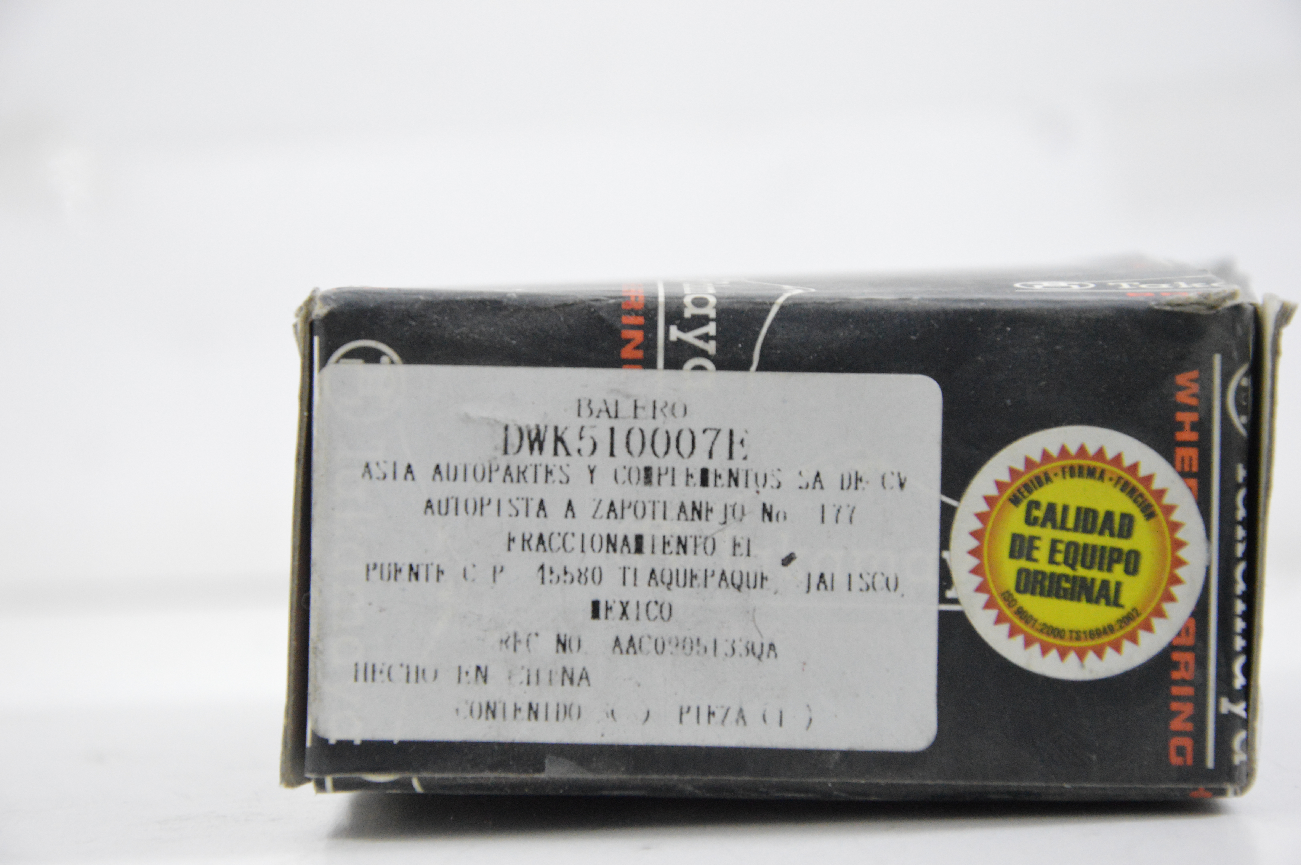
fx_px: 5687
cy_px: 432
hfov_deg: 13.1
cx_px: 650
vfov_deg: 8.7
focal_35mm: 158
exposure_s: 1/100
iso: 3200
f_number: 7.1
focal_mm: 105
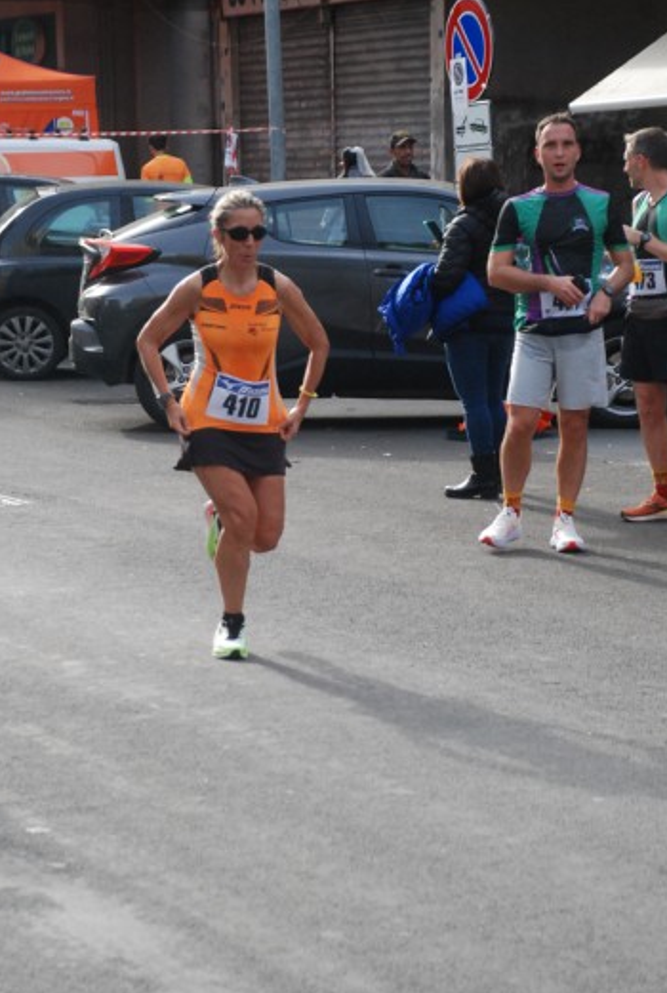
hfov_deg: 12.1
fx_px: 3151
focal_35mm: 114
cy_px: 446
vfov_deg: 17.9
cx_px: 334
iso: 1000
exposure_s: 1/800
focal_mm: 66
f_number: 5.3
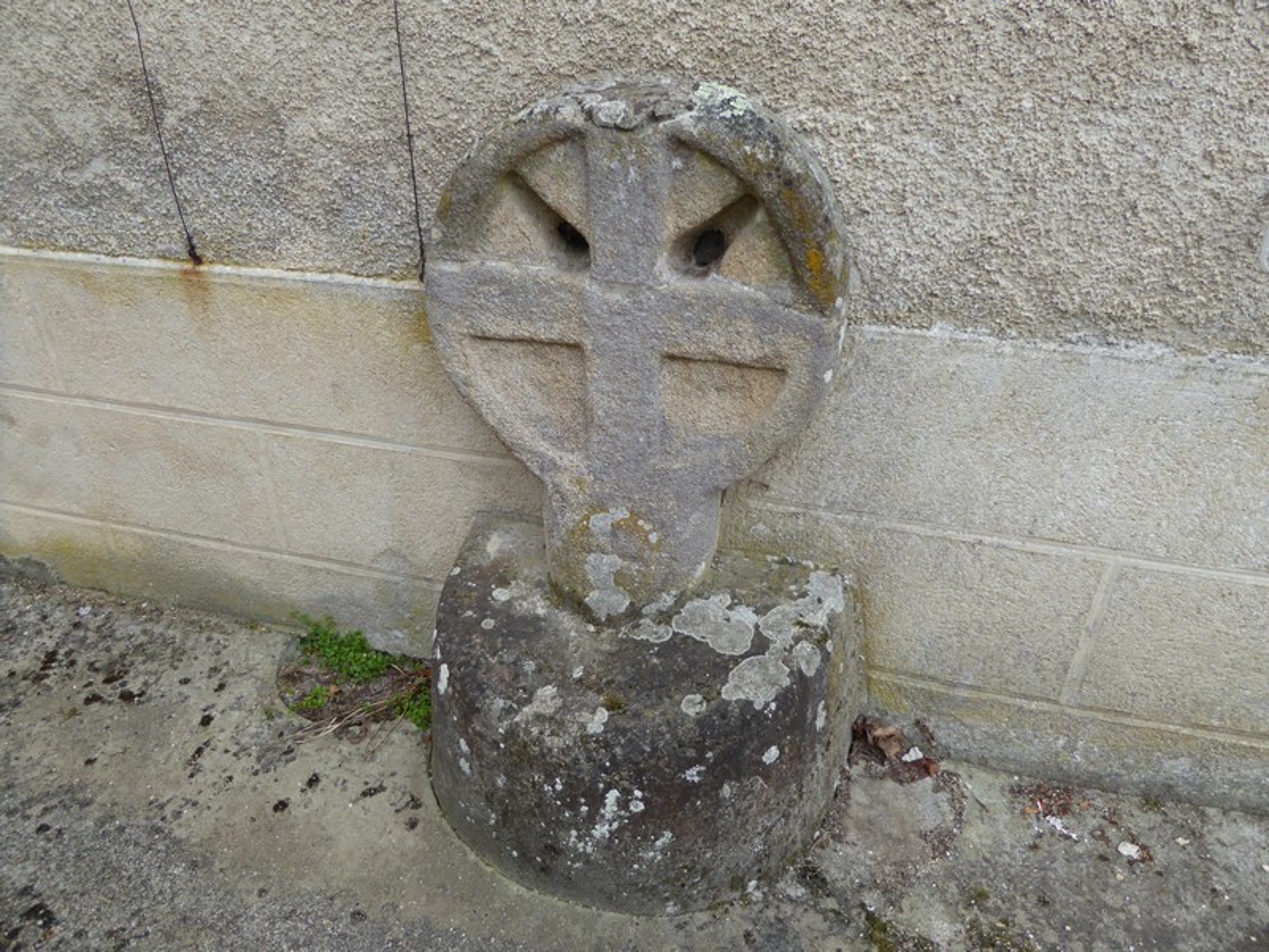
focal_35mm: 25
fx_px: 916
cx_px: 634
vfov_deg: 54.9
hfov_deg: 69.4
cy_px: 476
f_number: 3.3
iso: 100
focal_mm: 4.3
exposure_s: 1/250
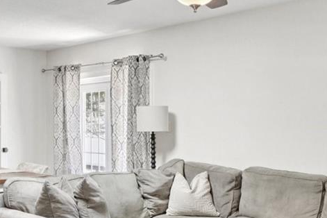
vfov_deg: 26.4
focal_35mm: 51
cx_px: 117
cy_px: 136
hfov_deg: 38.6
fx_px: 463
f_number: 8
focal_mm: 10
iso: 400
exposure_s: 1/30
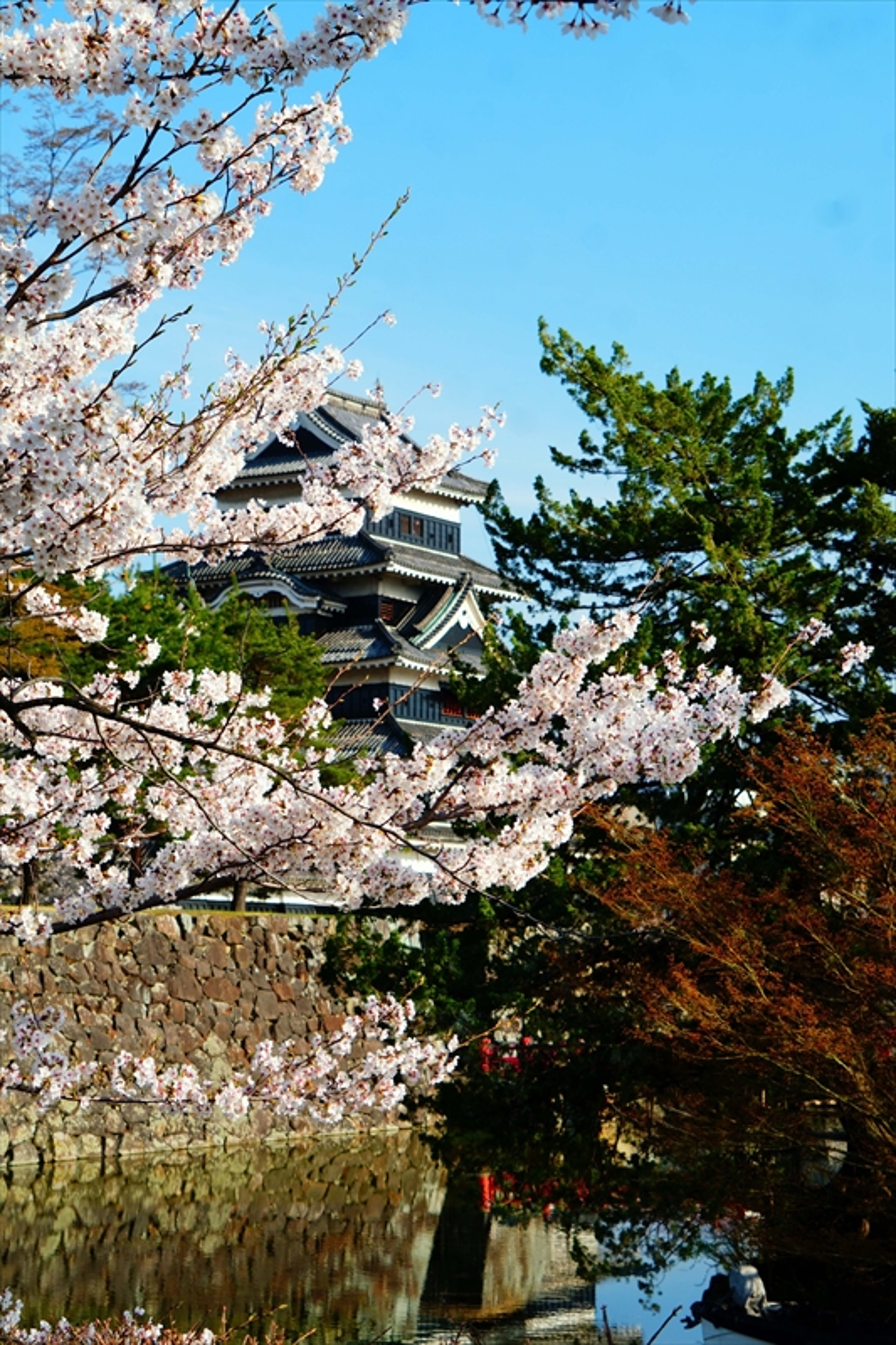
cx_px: 448
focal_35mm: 68
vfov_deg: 29.9
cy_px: 672
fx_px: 2521
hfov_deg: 20.2
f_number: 8
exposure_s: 1/250
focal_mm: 45
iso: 100
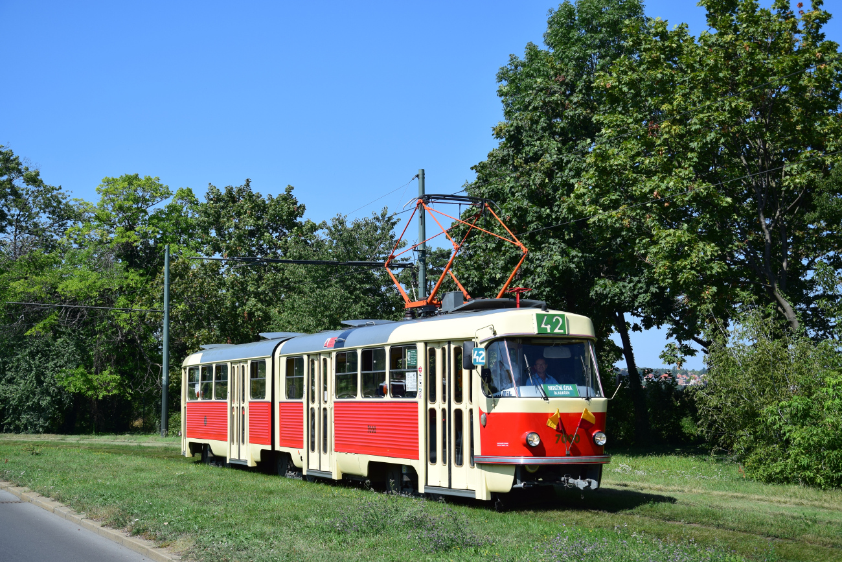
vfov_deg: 22.6
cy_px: 281
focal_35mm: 60
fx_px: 1403
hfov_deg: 33.4
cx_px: 421
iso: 200
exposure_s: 1/1000
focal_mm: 40
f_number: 6.3
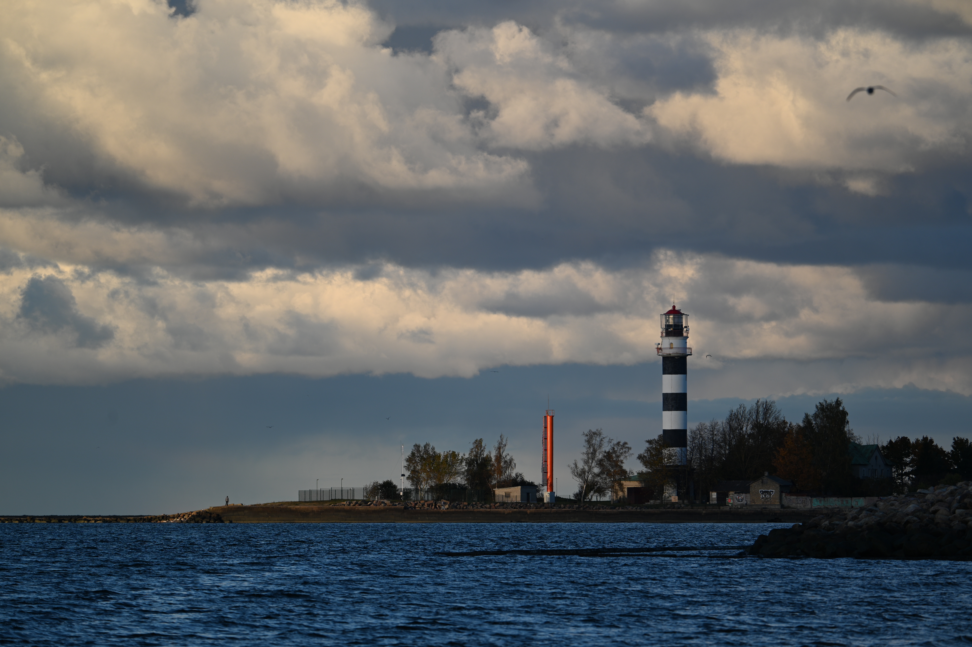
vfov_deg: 5.3
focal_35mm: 260
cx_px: 486
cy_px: 324
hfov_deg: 7.9
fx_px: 7015
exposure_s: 1/320
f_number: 5.3
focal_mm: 260
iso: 100
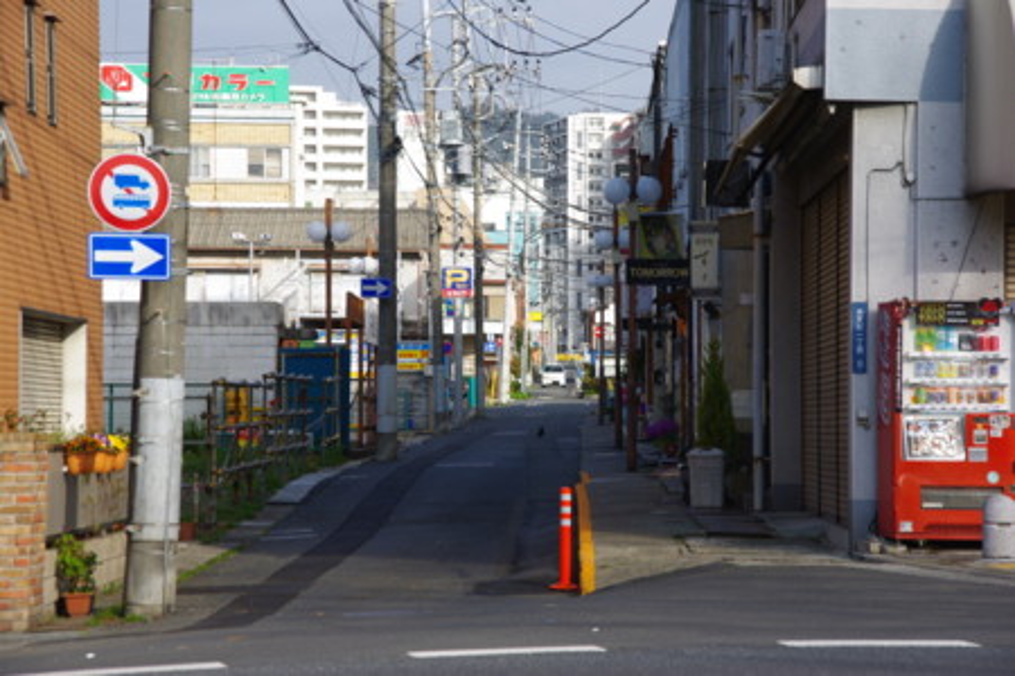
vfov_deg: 12.2
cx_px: 508
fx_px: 3158
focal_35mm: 112
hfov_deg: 18.3
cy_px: 338
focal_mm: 75
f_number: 8
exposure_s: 1/180
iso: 100
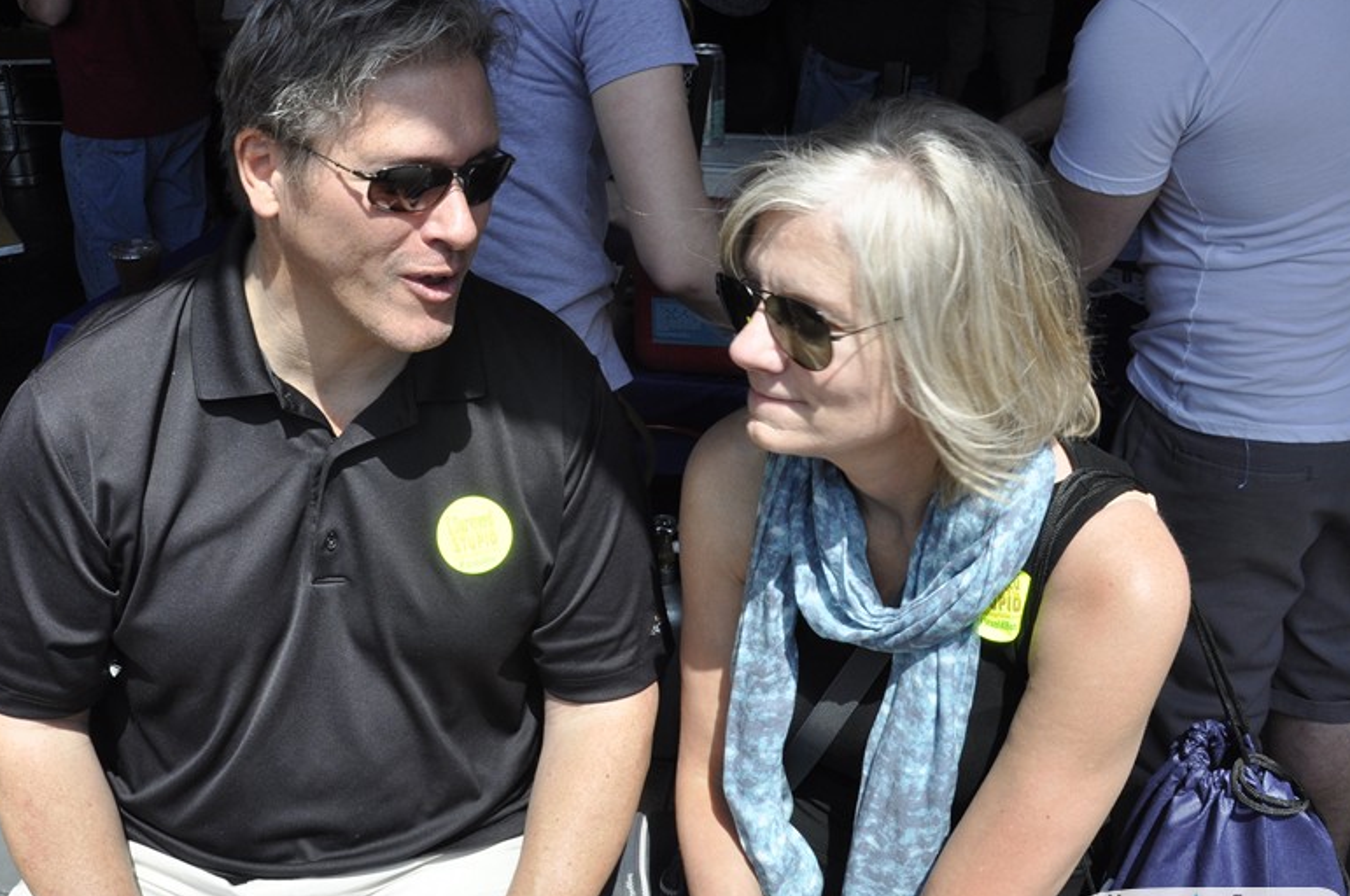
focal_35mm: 35
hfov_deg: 53.7
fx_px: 1311
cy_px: 401
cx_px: 485
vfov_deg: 37.7
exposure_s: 1/200
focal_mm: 18
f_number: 14
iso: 400
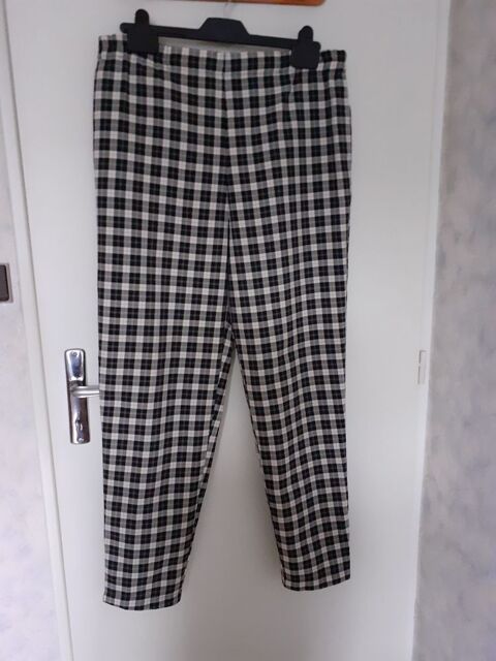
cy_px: 330
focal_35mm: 27
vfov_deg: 65.3
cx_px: 248
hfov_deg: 51.4
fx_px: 516
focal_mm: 3.6
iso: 640
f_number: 1.9
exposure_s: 1/20
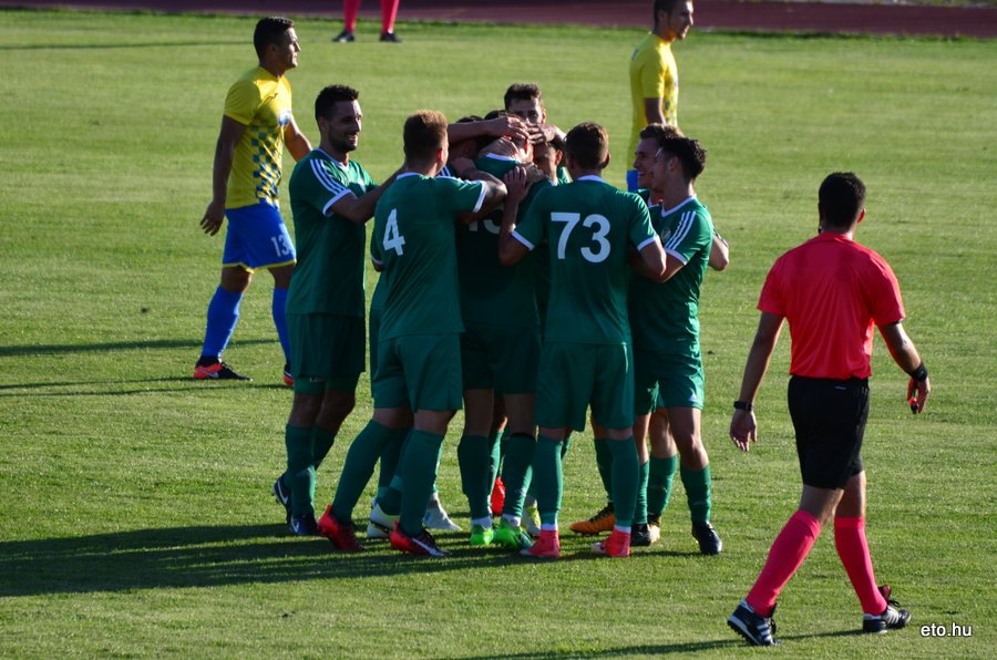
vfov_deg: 3.0
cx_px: 498
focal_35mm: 450
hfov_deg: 4.6
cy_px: 330
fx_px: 12436
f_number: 5.6
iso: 250
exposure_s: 1/640
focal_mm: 300
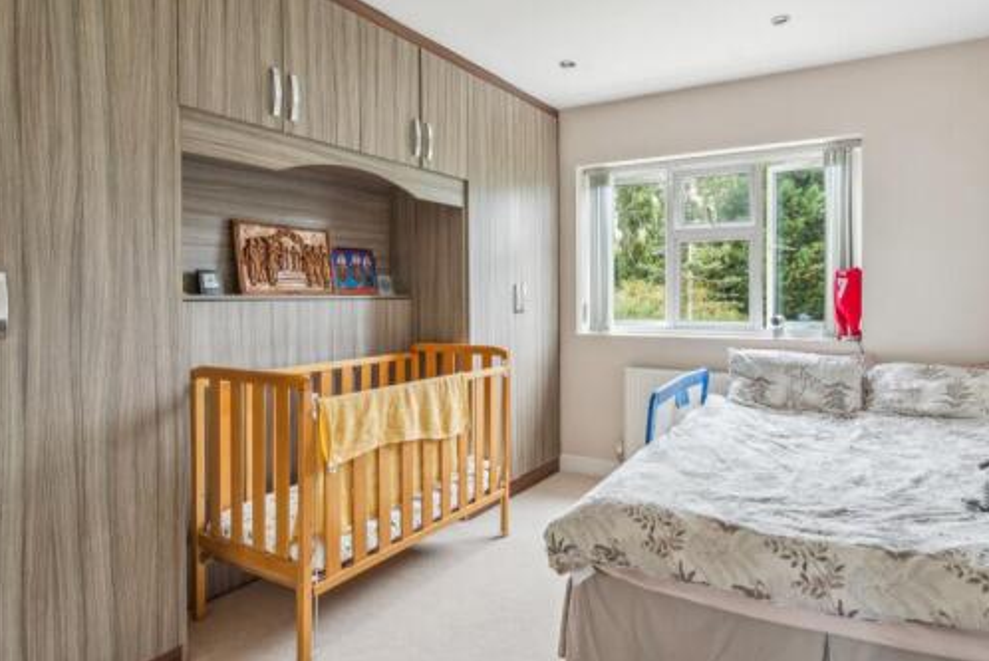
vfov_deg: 59.5
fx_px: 577
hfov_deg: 80.7
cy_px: 303
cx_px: 562
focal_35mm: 21
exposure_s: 1/8
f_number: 6.3
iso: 640
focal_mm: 16
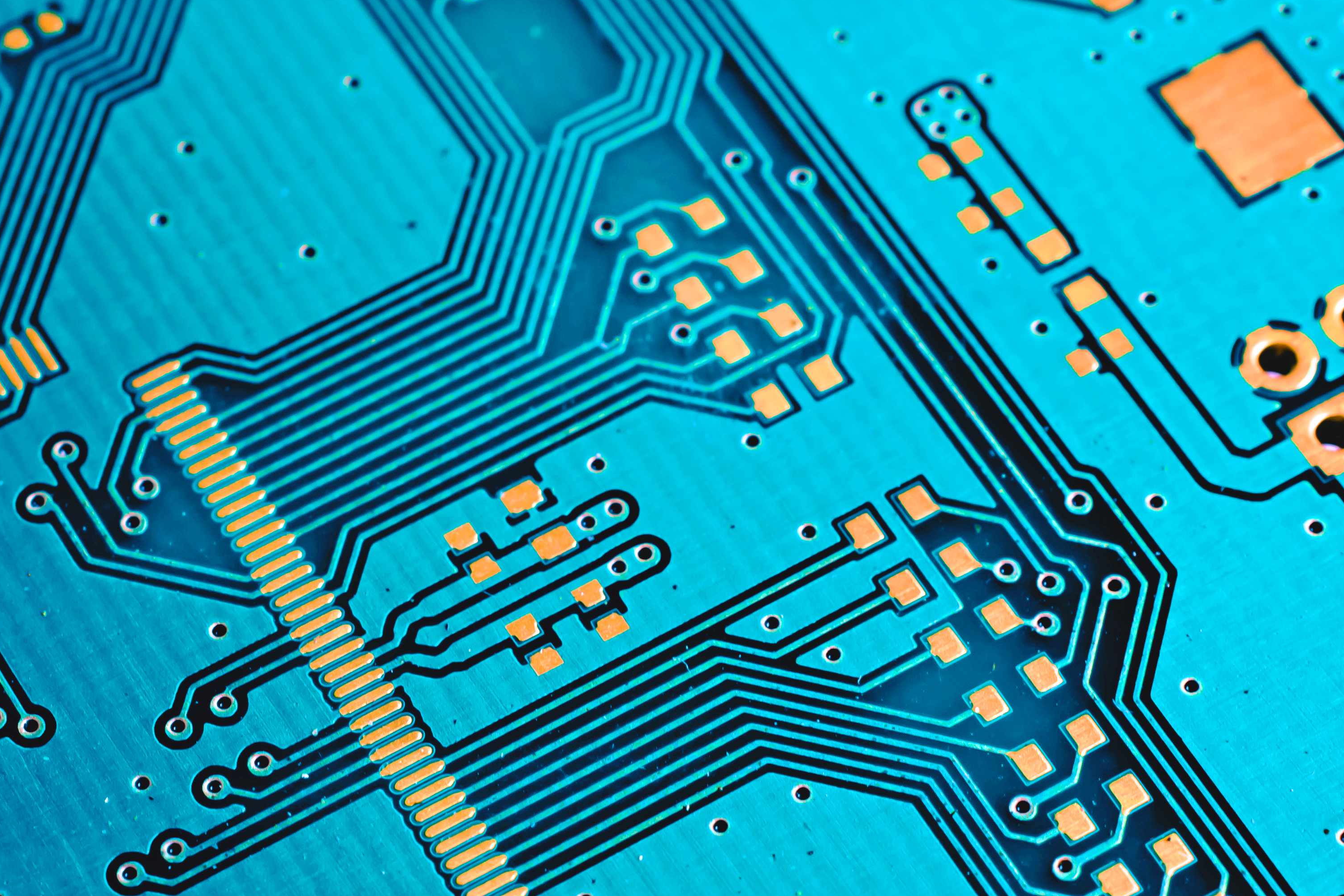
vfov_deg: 11.4
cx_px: 401
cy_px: 635
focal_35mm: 120
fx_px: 4480
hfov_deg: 17.0
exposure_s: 1/4
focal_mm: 40
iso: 100
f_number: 13
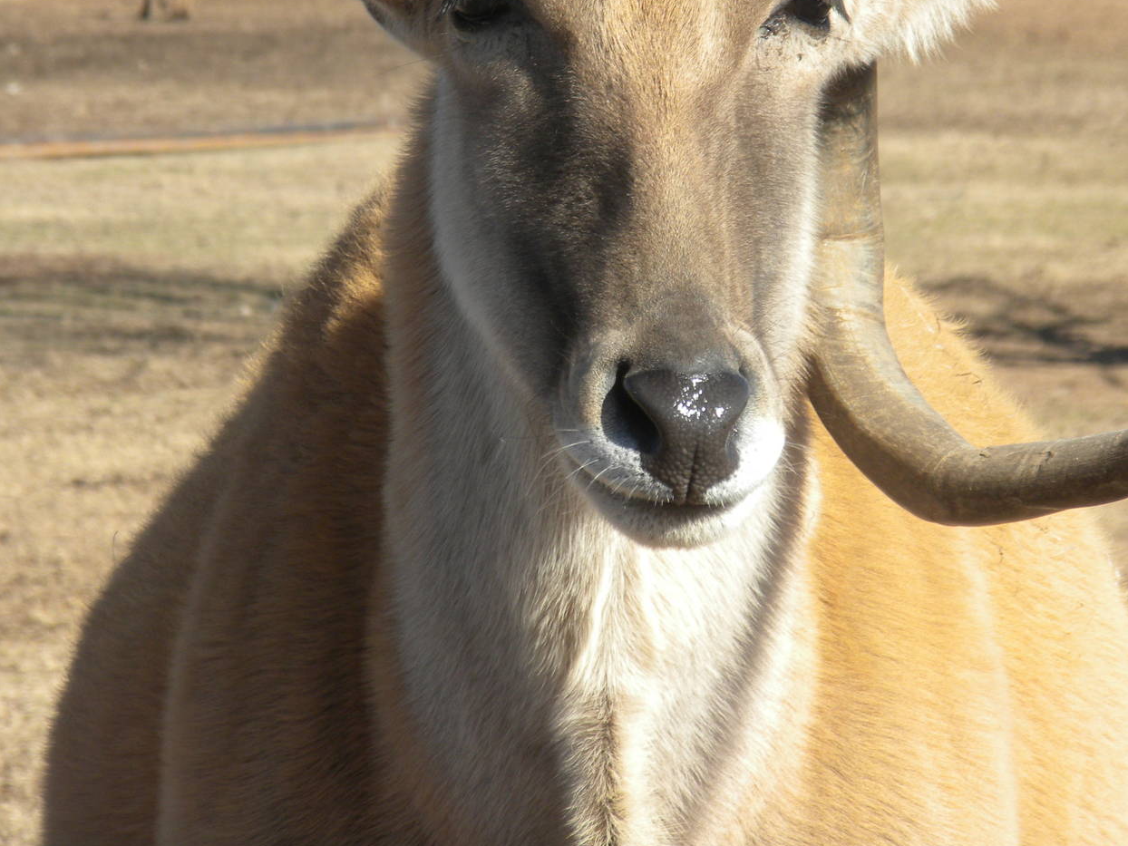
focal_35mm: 306
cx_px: 593
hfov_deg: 6.5
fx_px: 9971
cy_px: 306
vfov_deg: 4.9
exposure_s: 1/335
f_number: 5.2
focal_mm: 42.1
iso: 74
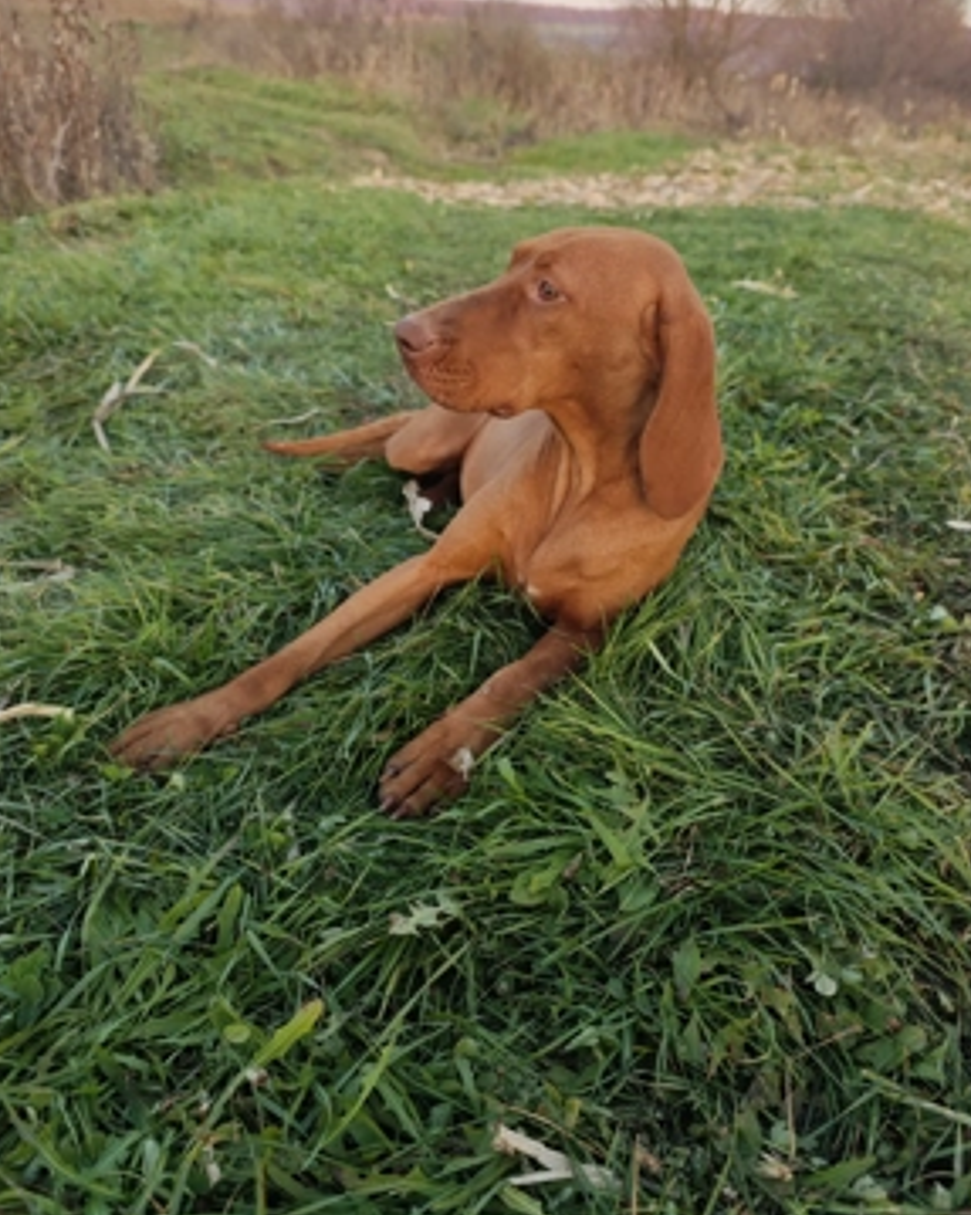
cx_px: 491
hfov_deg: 56.8
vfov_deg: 68.1
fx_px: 898
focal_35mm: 25
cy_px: 572
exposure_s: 1/144
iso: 50
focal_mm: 6.55
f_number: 1.6
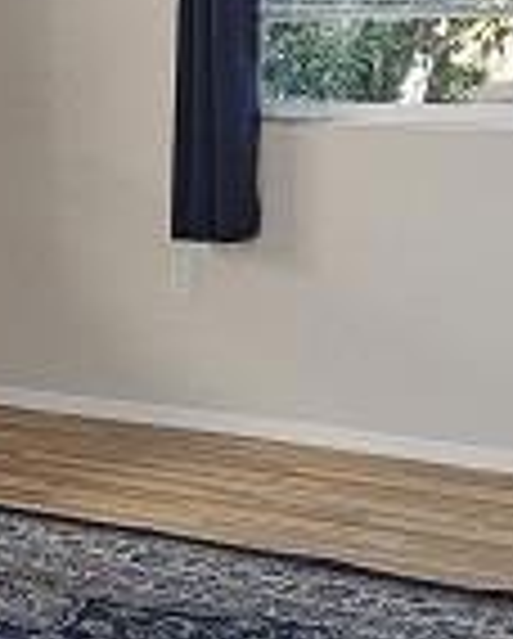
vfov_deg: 18.9
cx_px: -567
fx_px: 1913
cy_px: 216
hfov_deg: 12.9
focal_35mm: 101
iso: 80
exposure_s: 1/60
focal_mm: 6.3
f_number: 1.7
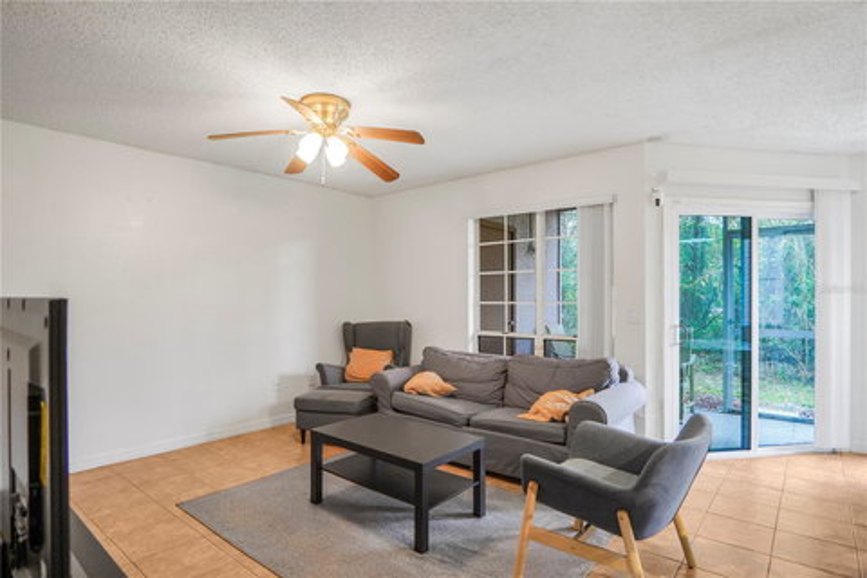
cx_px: 434
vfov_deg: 67.4
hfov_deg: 90.0
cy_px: 289
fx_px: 433
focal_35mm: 18
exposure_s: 1/30
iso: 200
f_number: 2
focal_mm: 12
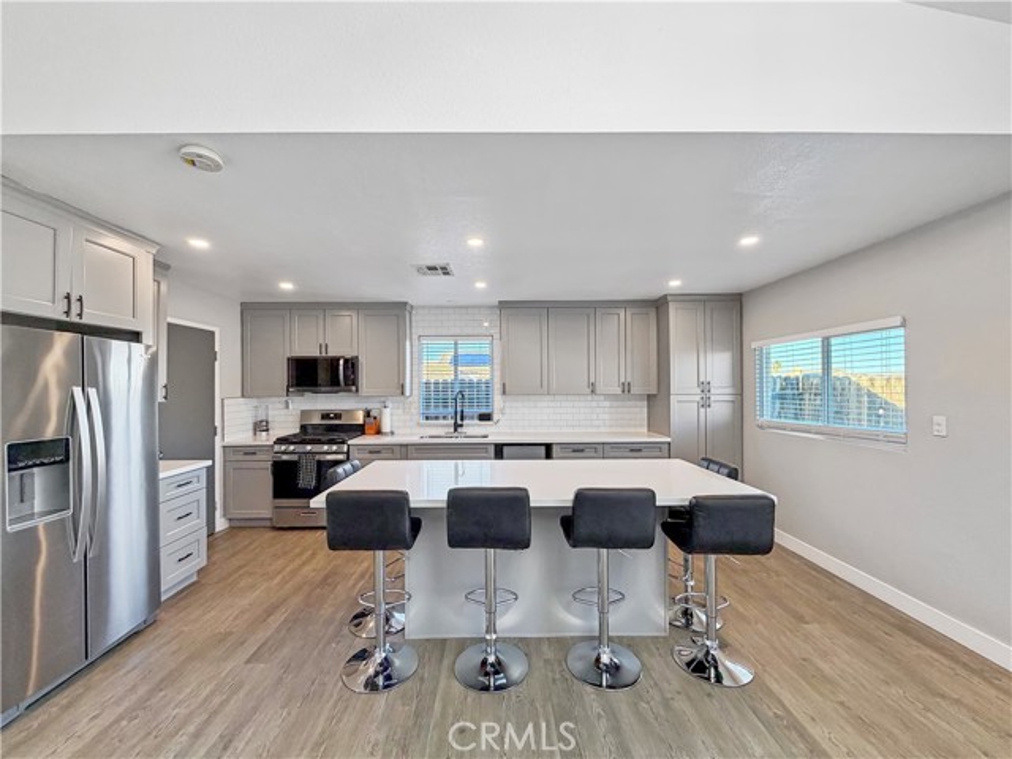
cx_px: 506
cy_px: 380
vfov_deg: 85.7
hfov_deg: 102.1
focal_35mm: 14
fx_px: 409
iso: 160
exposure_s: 1/120
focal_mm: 2.22
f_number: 2.2
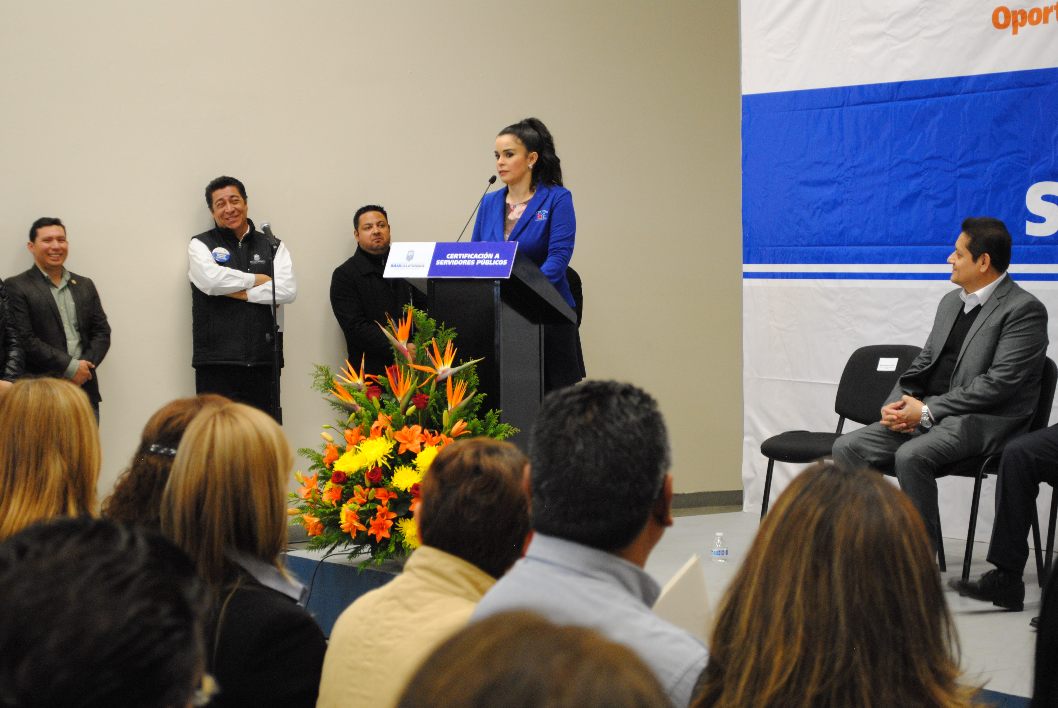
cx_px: 529
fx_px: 2427
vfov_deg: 16.6
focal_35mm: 82
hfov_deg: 24.6
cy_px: 354
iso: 800
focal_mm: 55
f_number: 5.6
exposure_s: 1/10
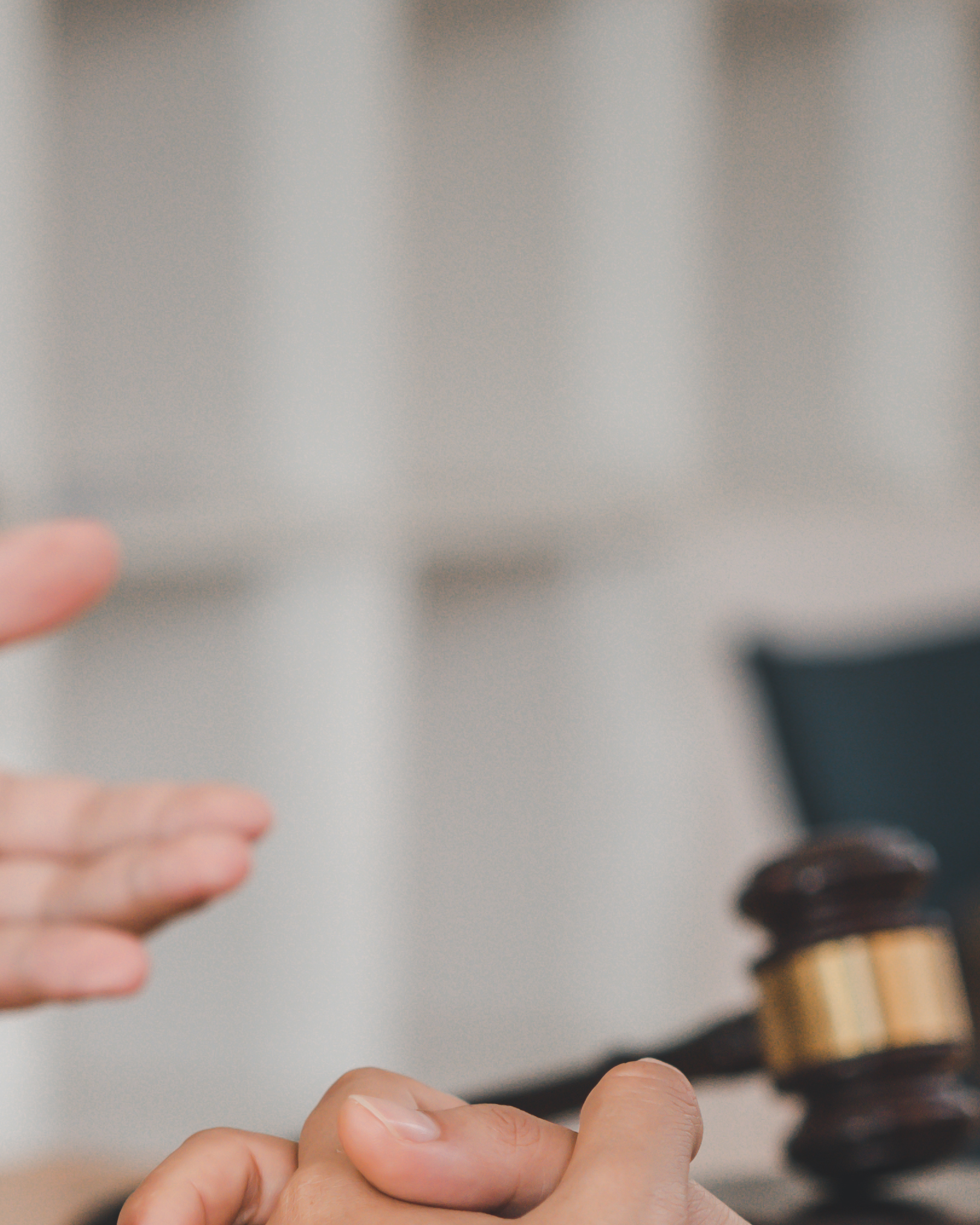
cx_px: -244
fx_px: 6090
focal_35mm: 168
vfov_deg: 11.4
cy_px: 1204
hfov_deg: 9.1
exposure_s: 1/350
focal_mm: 60
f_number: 4
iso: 400
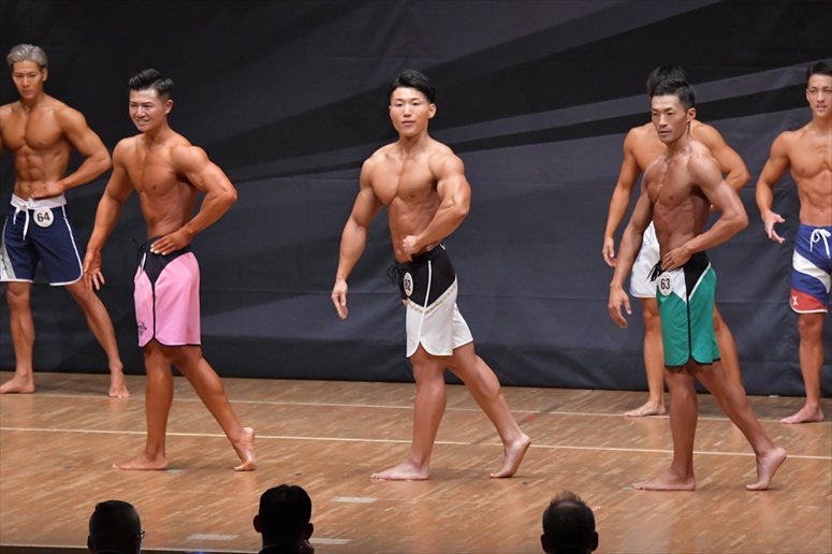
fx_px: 5198
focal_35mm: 225
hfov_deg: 9.2
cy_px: 277
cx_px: 416
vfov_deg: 6.1
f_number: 5.6
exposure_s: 1/400
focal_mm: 150
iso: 6400
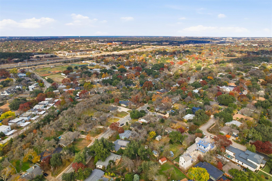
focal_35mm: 22
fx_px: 166
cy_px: 90
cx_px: 136
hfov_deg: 78.6
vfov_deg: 57.2
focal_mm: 8.4
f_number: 2.8
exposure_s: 1/100
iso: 100
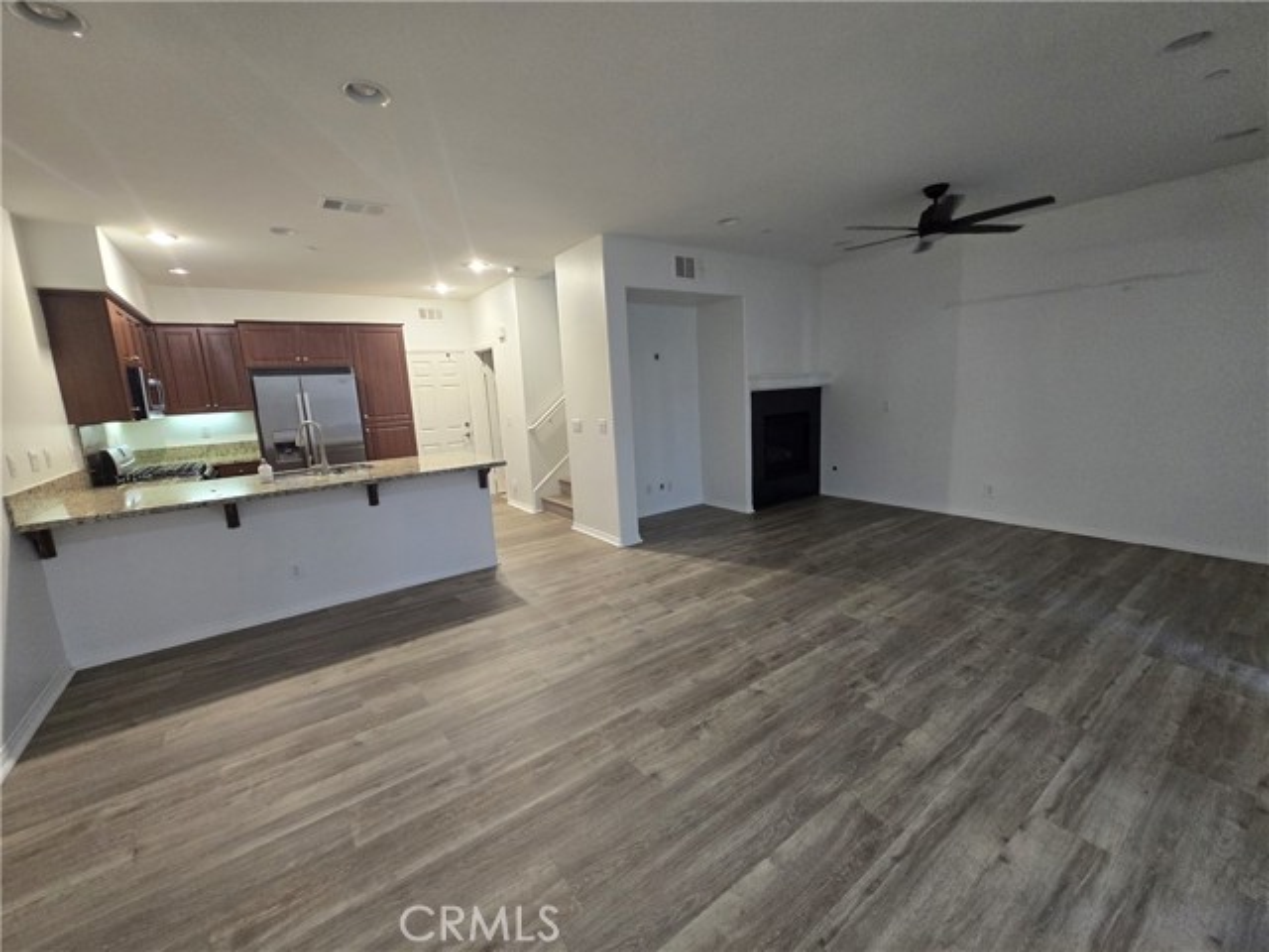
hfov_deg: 106.2
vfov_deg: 89.9
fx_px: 477
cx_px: 634
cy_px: 476
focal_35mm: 13
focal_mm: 2.2
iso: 500
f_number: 2.2
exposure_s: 1/60
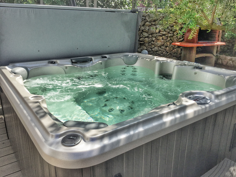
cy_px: 88
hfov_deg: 61.7
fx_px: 198
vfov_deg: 48.2
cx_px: 118
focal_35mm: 29
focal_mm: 4.15
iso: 32
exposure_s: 1/2475
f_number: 2.2
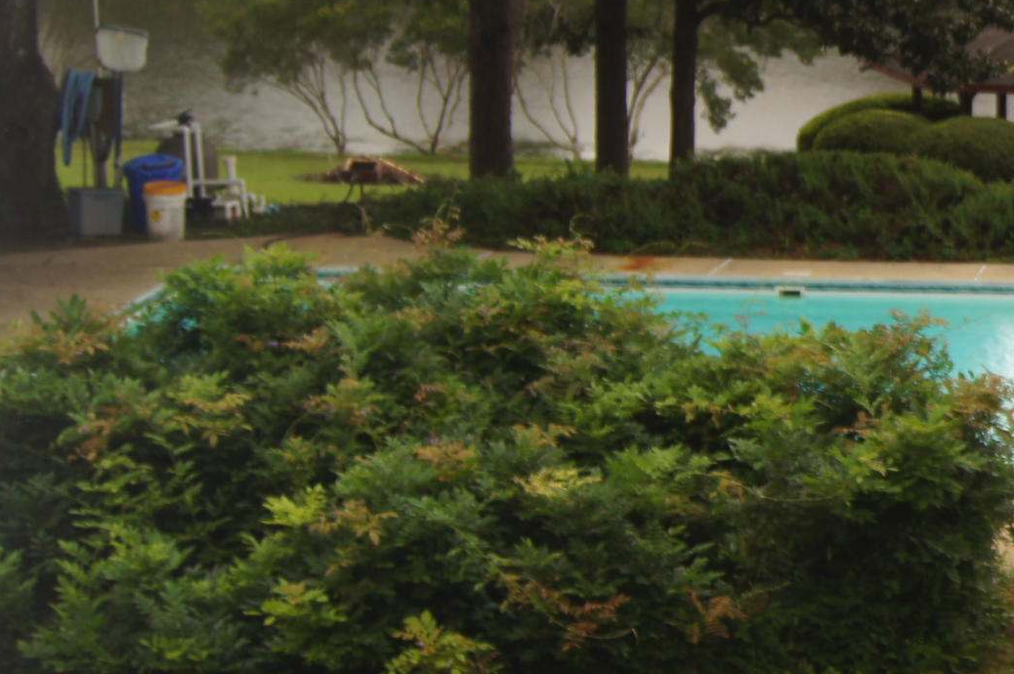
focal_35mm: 104
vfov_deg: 13.0
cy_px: 54
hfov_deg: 17.9
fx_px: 2927
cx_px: 1456
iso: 100
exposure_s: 1/60
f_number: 5.6
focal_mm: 24
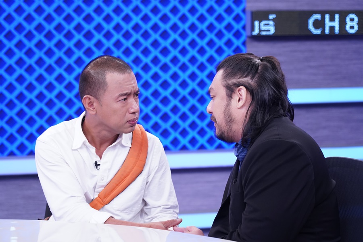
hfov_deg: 19.5
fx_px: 1059
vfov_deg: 13.0
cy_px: 121
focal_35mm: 105
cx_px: 182
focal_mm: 105
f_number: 5
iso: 3200
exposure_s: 1/200
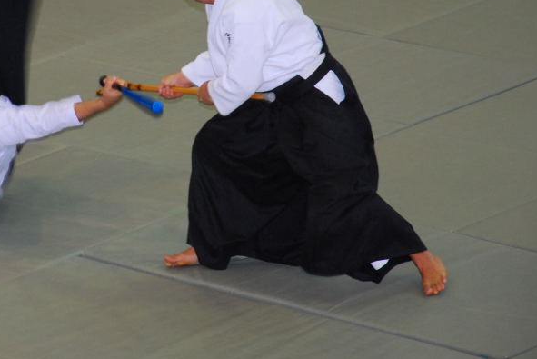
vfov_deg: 5.0
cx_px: 110
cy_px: 50
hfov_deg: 7.5
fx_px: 4073
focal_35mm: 273
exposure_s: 1/60
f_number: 7.1
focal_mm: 105
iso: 800
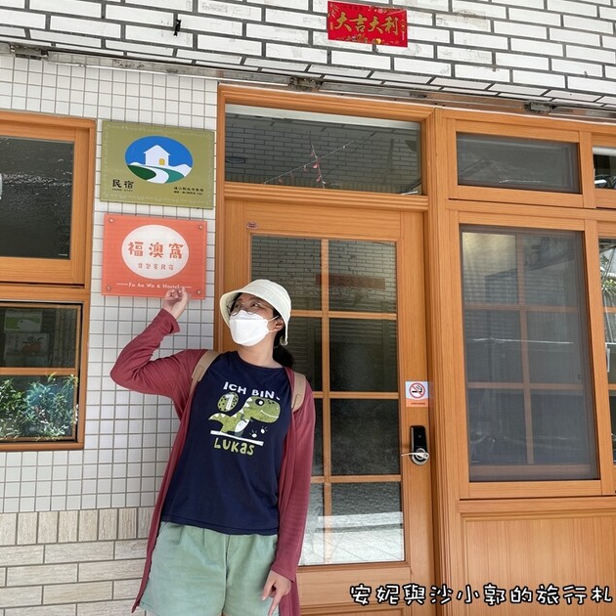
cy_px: 308
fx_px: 624
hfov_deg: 52.1
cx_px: 242
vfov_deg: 52.5
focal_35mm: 31
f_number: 1.6
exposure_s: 1/269
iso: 32
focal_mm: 4.2
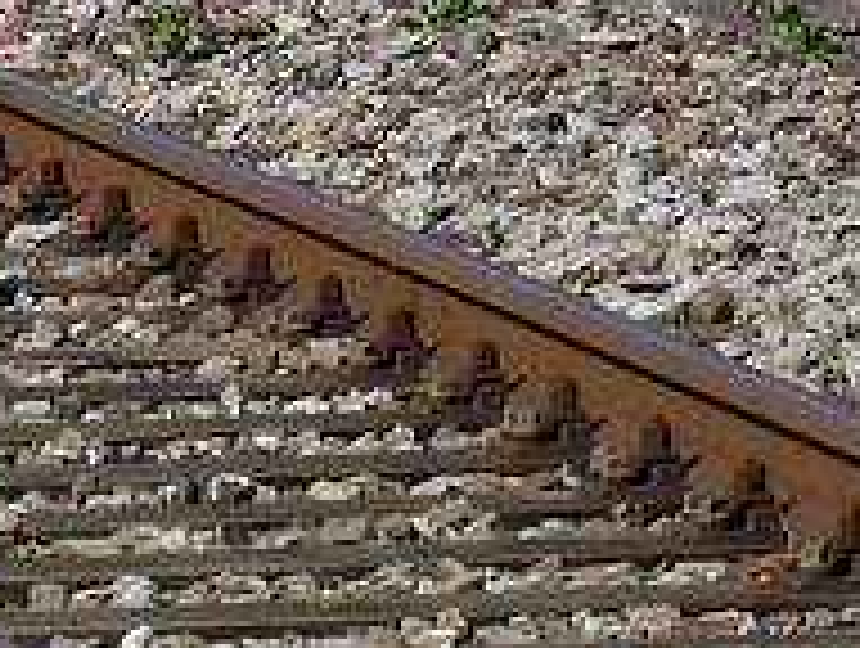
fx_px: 10628
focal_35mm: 427
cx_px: 477
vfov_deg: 3.4
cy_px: -1361
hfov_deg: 4.6
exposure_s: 1/400
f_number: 10
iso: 160
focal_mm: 34
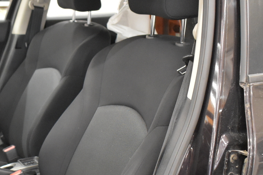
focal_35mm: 65
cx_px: 21
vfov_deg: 20.8
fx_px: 475
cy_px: 131
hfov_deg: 29.5
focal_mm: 18
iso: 3200
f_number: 3.5
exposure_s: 1/30
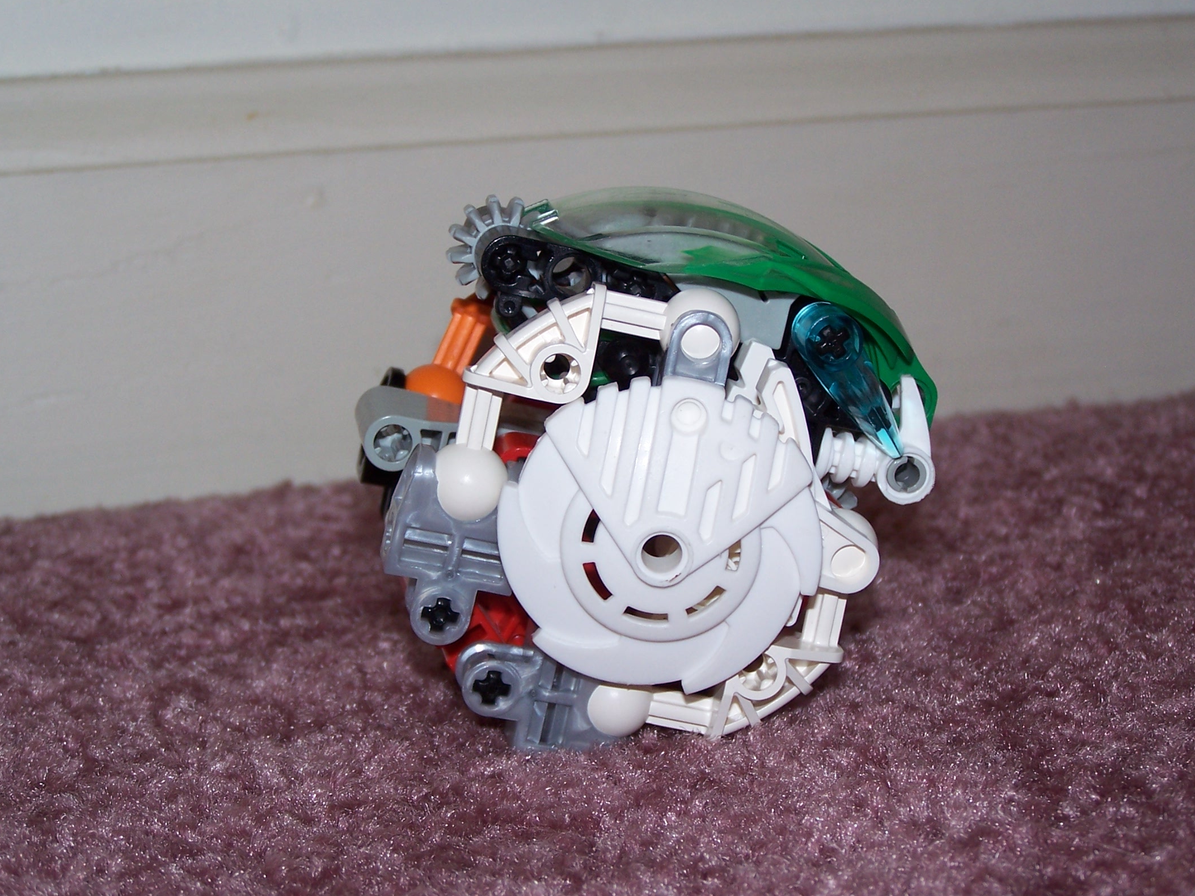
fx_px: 2831
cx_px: 620
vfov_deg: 18.0
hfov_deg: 23.8
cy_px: 456
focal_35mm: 82
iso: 80
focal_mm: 12.4
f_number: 3.2
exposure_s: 1/90
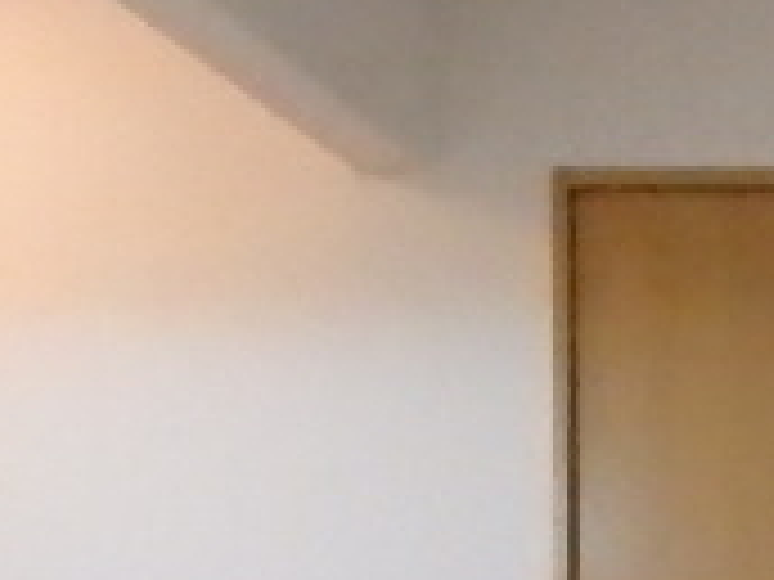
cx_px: 1269
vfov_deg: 17.2
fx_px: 1744
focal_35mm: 78
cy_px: 854
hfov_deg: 20.2
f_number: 3.5
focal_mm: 3.7
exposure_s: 1/100
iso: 3200
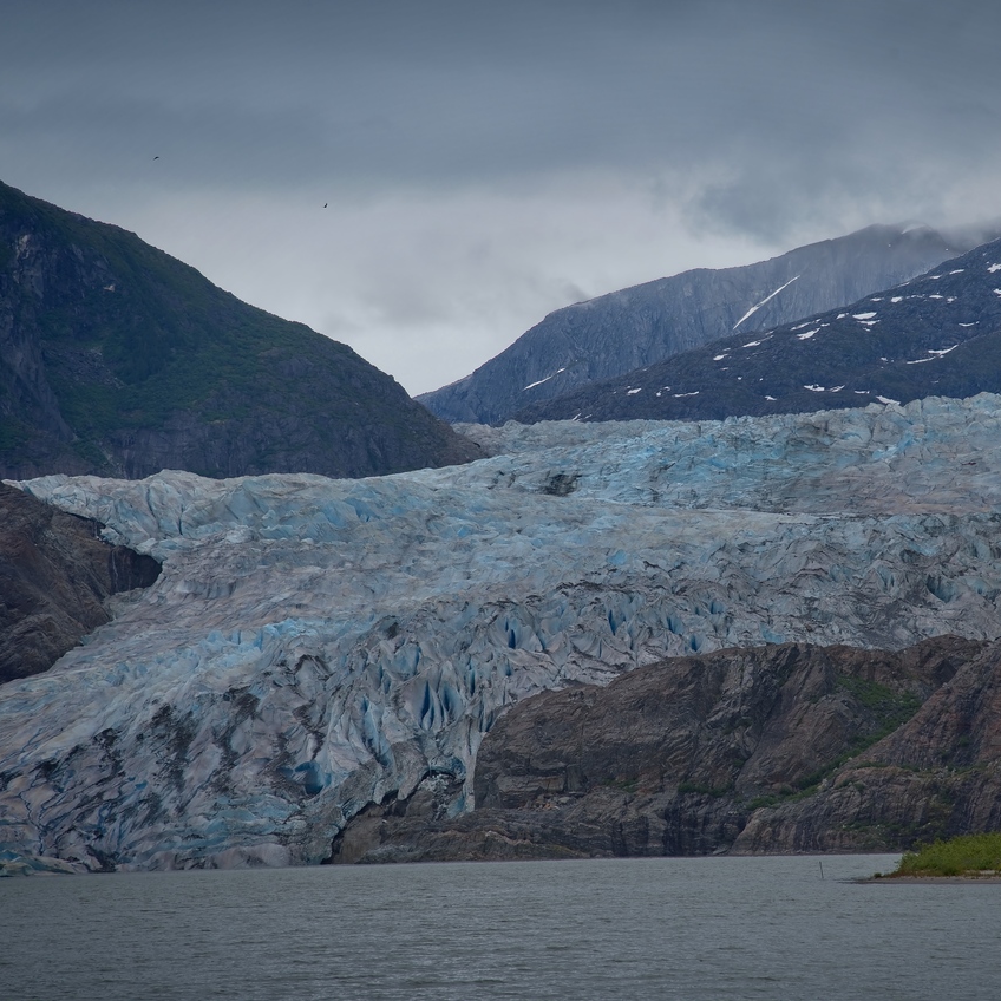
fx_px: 5038
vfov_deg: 11.3
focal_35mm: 154
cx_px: 678
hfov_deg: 11.3
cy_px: 499
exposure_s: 1/320
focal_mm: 120
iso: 100
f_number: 9
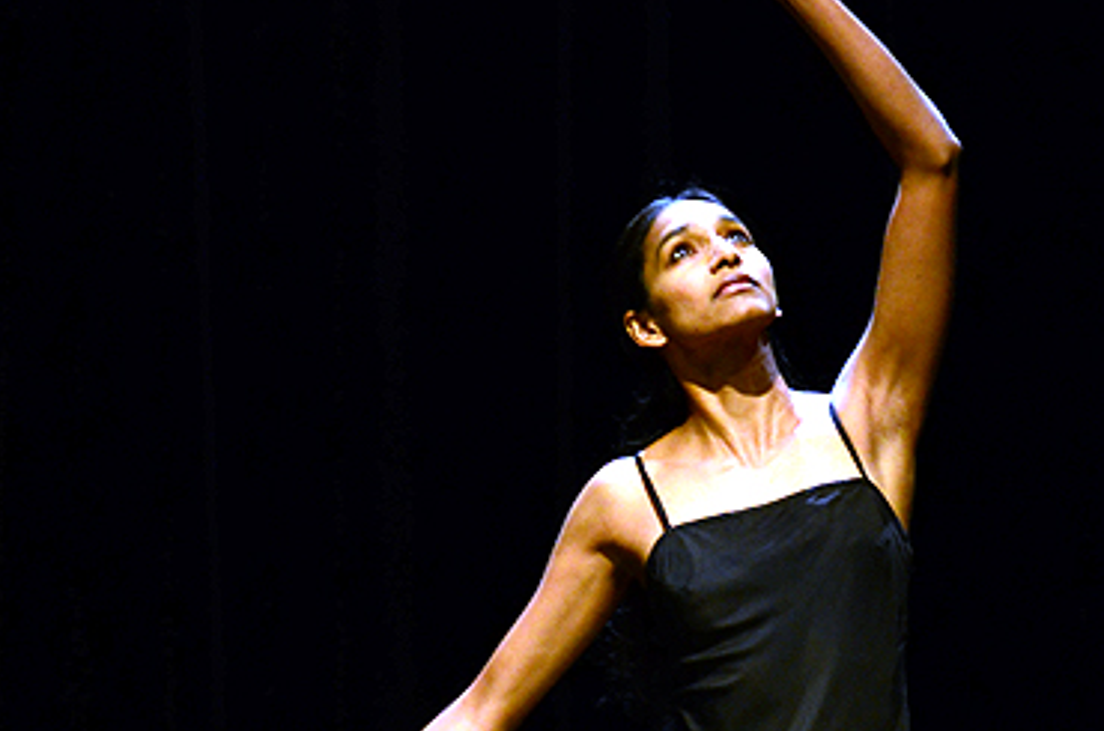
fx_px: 11475
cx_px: 776
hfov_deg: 5.5
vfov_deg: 3.6
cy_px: 464
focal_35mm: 375
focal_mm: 140
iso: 1600
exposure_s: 1/100
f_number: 4.8
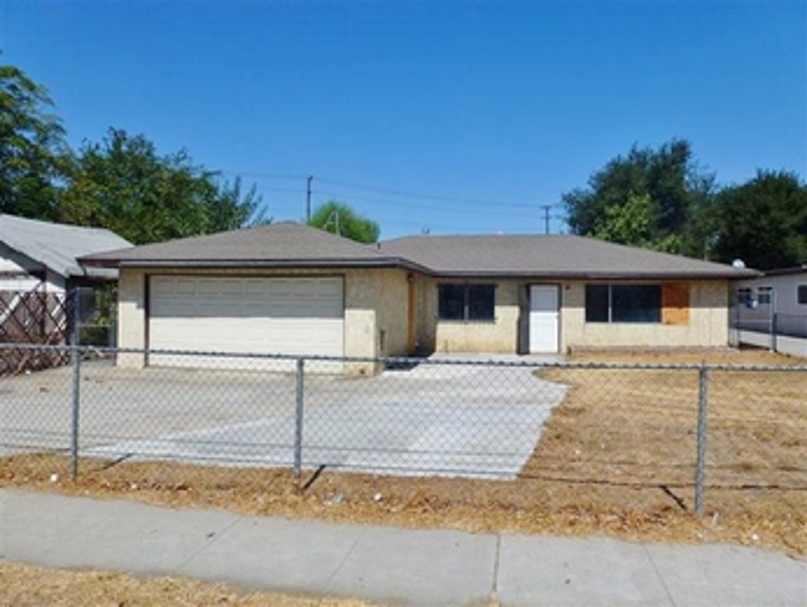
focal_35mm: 25
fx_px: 583
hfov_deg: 69.4
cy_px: 304
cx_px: 404
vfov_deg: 54.9
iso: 100
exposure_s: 1/1600
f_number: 4
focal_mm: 4.3
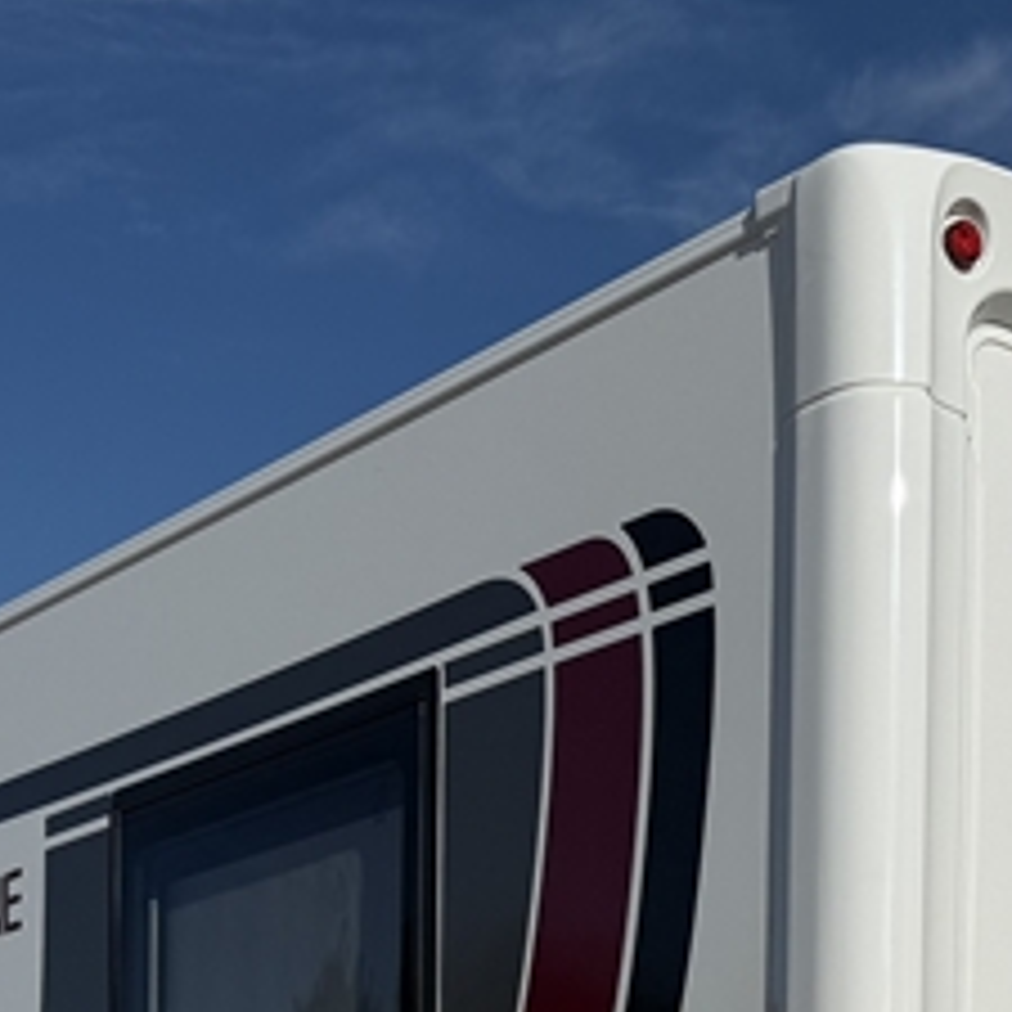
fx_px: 2811
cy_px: 1496
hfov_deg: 20.2
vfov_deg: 18.3
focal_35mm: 85
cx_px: 792
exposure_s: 1/14286
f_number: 1.78
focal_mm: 6.76
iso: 64
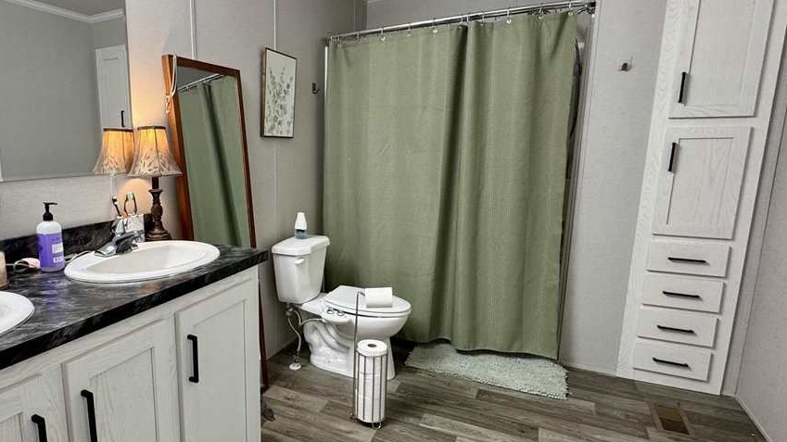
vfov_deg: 49.4
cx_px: 265
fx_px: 480
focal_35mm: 23
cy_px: 237
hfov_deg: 76.3
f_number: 2.2
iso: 160
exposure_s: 1/120
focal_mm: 2.22
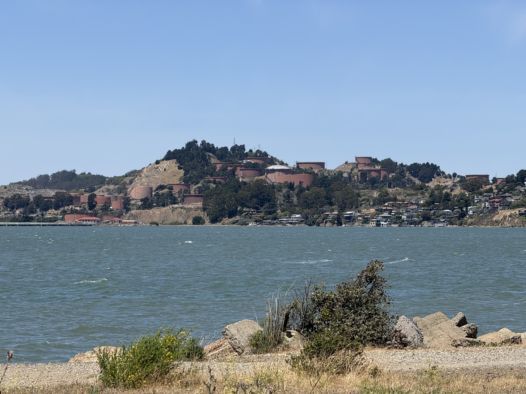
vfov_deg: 12.3
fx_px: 1823
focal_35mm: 120
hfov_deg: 16.4
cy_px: 197
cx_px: 263
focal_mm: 15.66
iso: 50
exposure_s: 1/2146
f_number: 2.8
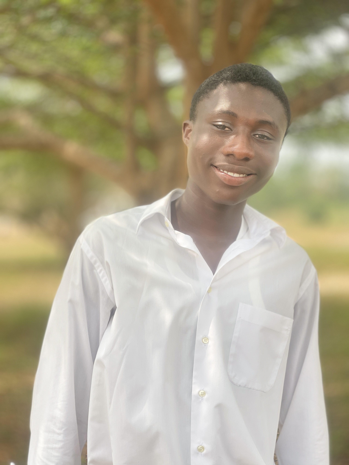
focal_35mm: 64
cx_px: 174
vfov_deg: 30.3
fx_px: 860
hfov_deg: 22.9
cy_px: 232
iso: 25
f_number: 2.2
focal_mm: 7.5
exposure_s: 1/257
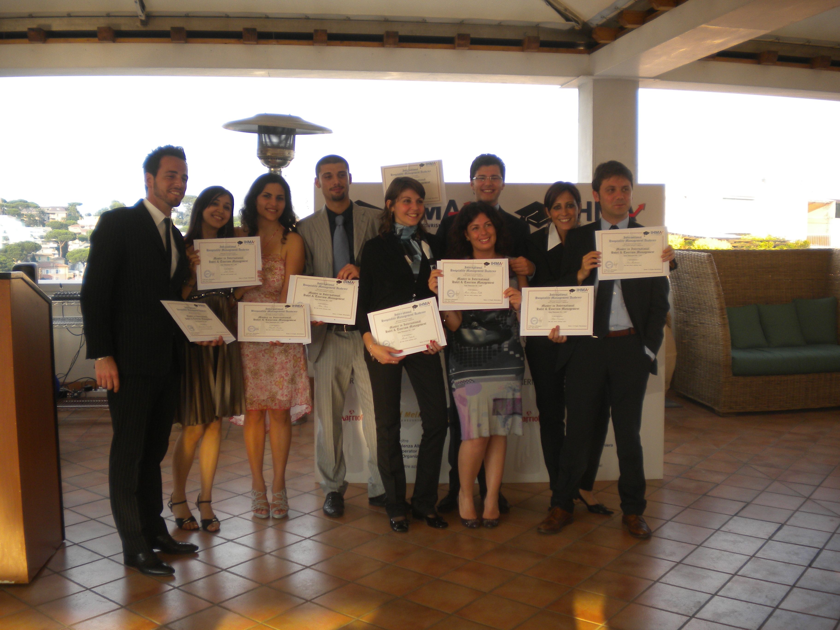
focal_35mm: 35
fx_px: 849
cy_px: 315
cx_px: 420
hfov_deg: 52.6
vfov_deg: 40.7
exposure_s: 1/180
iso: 80
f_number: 3.1
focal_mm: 6.3
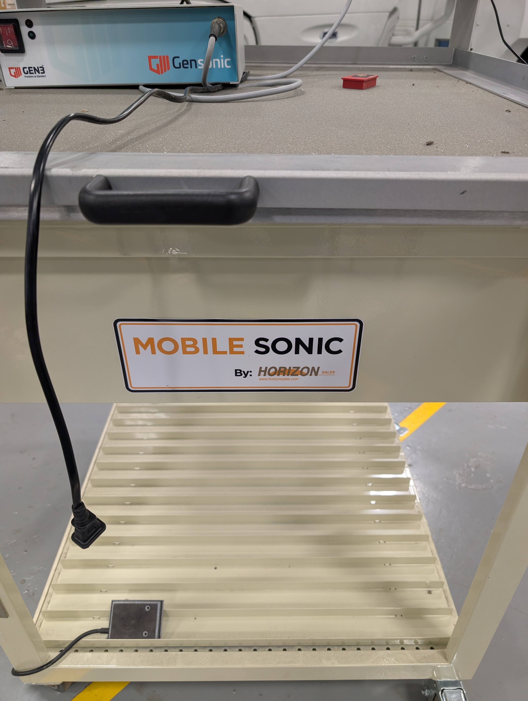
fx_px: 487
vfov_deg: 71.5
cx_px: 264
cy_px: 350
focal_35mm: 24
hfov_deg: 56.9
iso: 185
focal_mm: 6.9
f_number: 1.68
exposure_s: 1/133
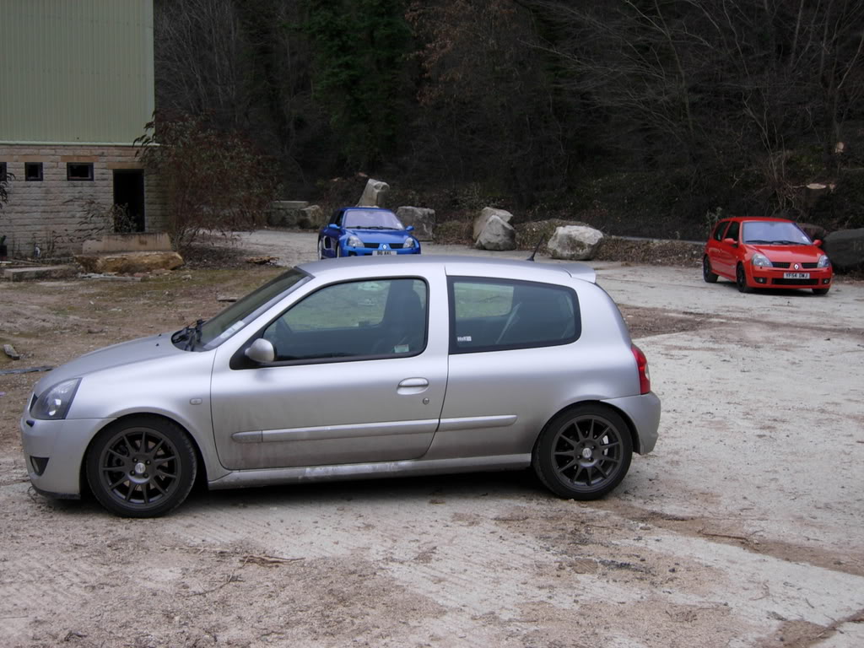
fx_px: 1198
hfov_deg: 39.7
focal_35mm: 48
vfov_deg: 30.3
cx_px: 432
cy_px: 324
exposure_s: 1/10.6
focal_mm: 10.1
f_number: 3.1
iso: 50
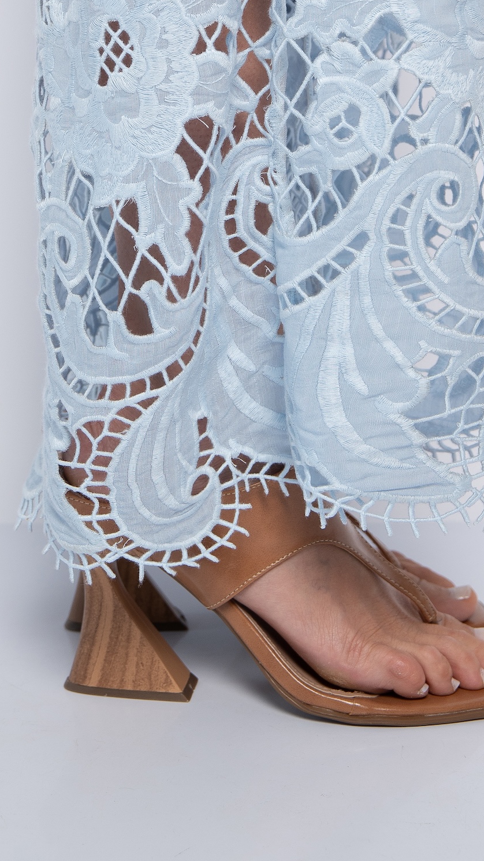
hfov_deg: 15.9
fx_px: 1734
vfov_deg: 27.6
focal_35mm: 76
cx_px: 271
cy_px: 241
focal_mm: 48
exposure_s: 1/160
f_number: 5
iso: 200
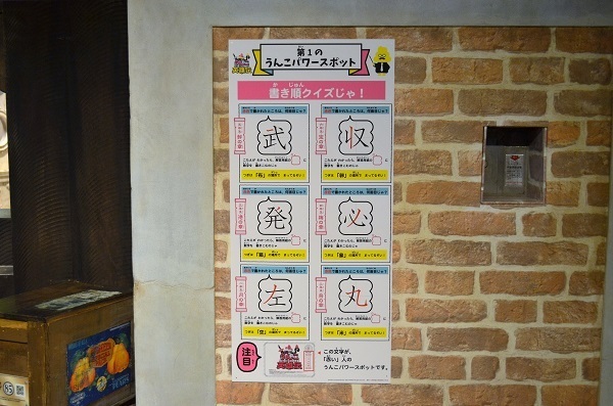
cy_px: 203
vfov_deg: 30.7
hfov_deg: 45.1
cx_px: 306
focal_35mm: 44
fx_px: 739
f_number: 4.5
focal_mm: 29
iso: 800
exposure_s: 1/40
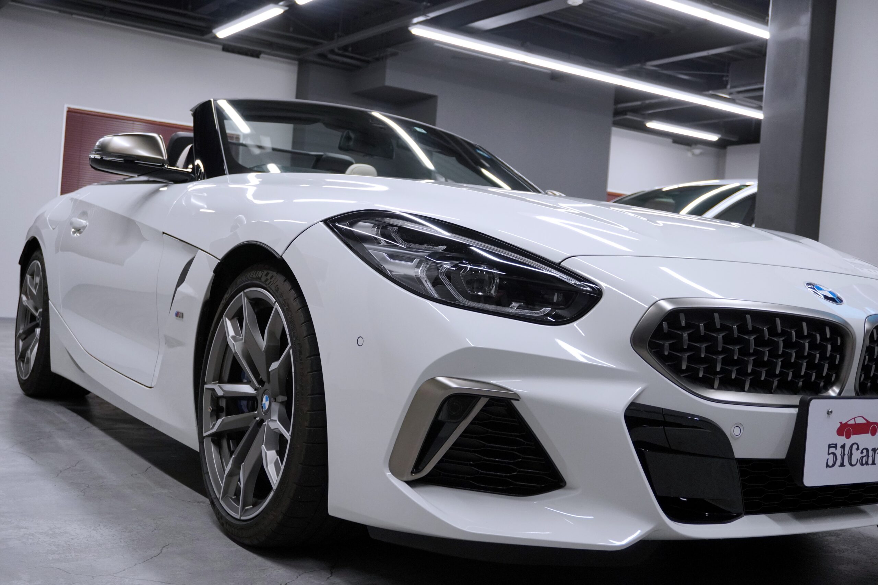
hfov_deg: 49.6
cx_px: 439
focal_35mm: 39
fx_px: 951
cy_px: 292
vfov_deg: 34.2
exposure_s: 1/160
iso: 1250
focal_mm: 26
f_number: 4.5
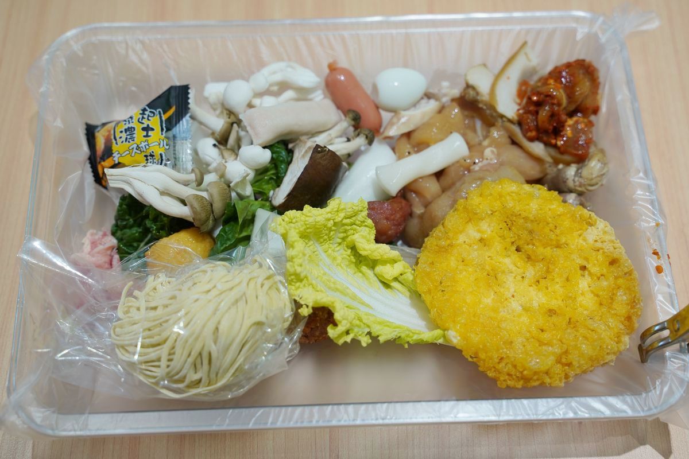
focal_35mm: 53
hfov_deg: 37.5
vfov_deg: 25.5
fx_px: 1014
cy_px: 230
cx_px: 344
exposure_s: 1/160
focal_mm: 53
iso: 250
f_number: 4
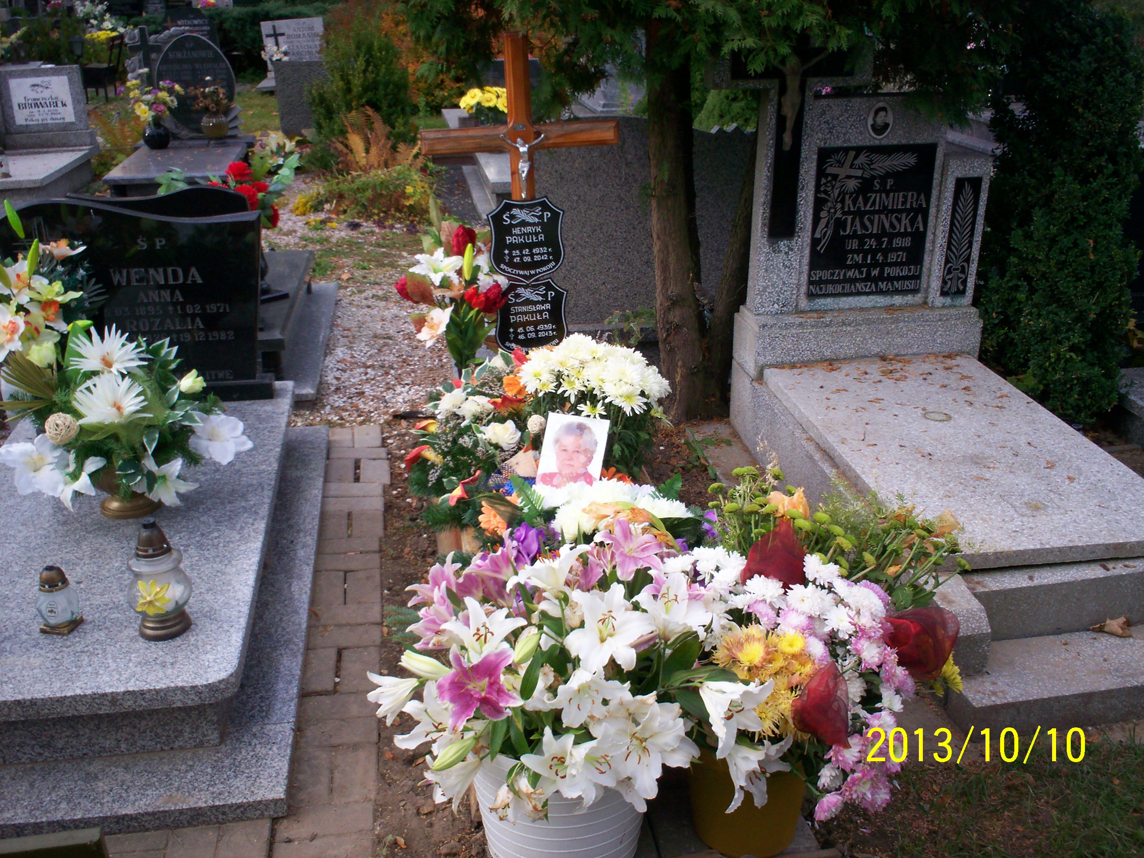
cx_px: 572
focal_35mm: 36
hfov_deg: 51.4
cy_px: 429
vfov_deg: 39.7
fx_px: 1190
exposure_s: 1/106
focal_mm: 6
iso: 100
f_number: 4.5
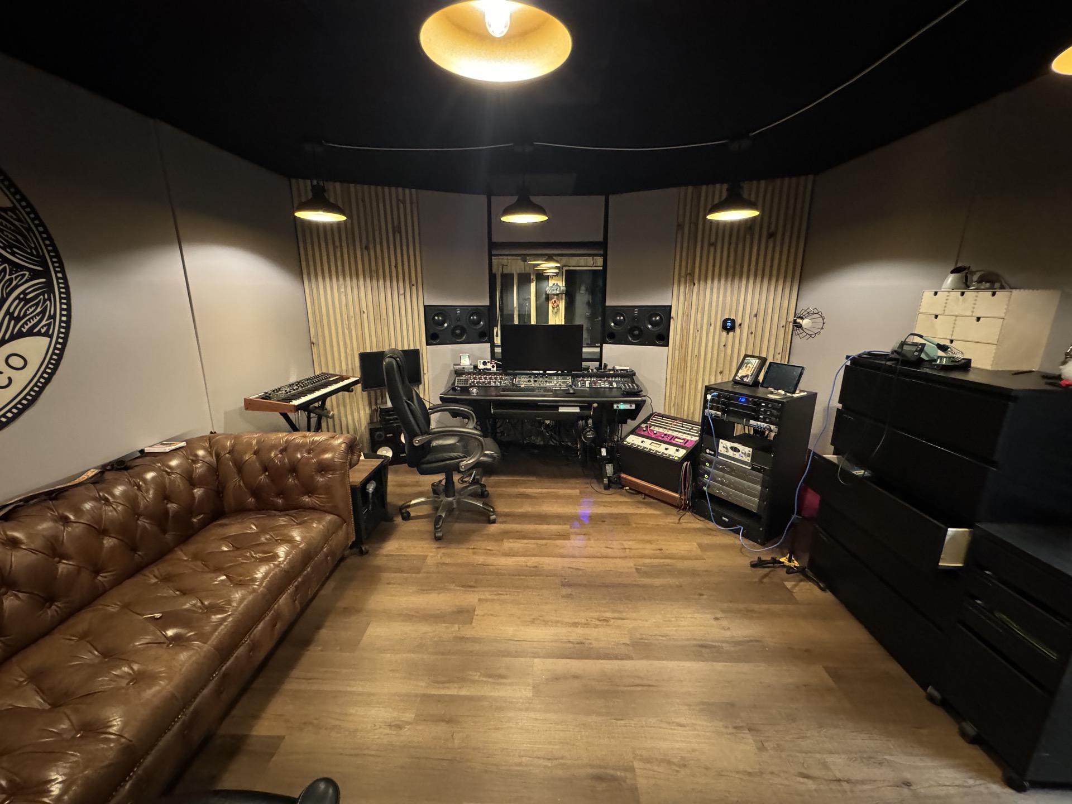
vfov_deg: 85.7
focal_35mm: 14
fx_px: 434
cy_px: 402
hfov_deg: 102.1
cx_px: 536
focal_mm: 2.22
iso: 1250
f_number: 2.2
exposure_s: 1/30
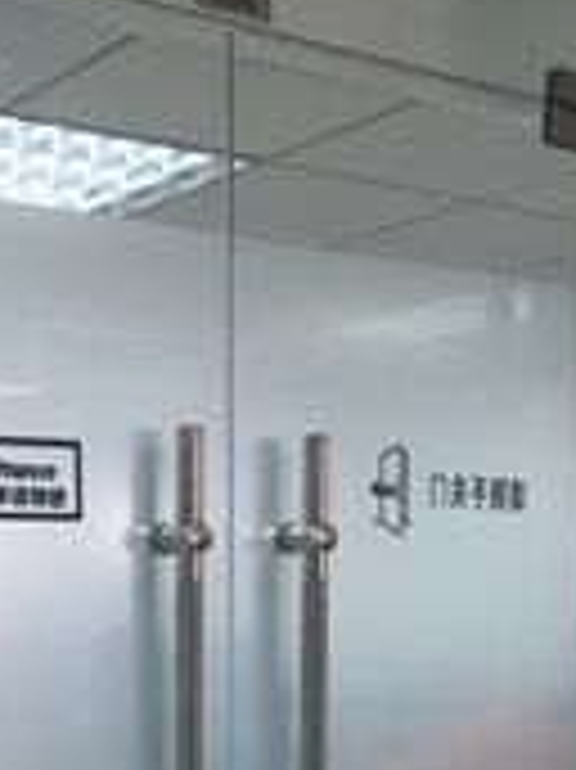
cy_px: 761
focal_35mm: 68
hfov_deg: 21.6
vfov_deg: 27.1
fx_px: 1511
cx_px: 225
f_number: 2.2
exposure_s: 1/33
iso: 80
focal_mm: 4.15
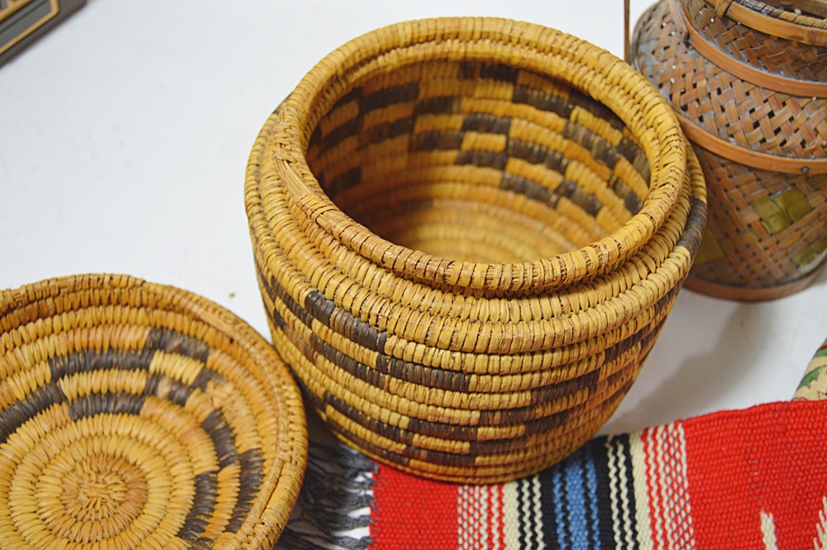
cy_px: 275
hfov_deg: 46.4
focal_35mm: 42
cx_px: 414
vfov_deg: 31.8
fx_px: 964
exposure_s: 1/60
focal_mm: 28
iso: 720
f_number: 4
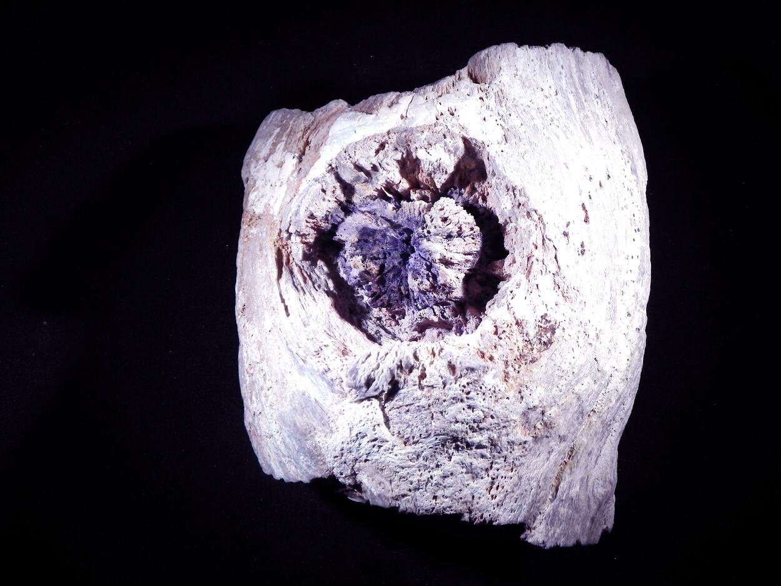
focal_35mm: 58
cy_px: 293
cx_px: 390
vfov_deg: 25.2
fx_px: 1309
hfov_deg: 33.2
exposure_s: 1/160
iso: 160
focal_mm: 10.3
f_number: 3.5
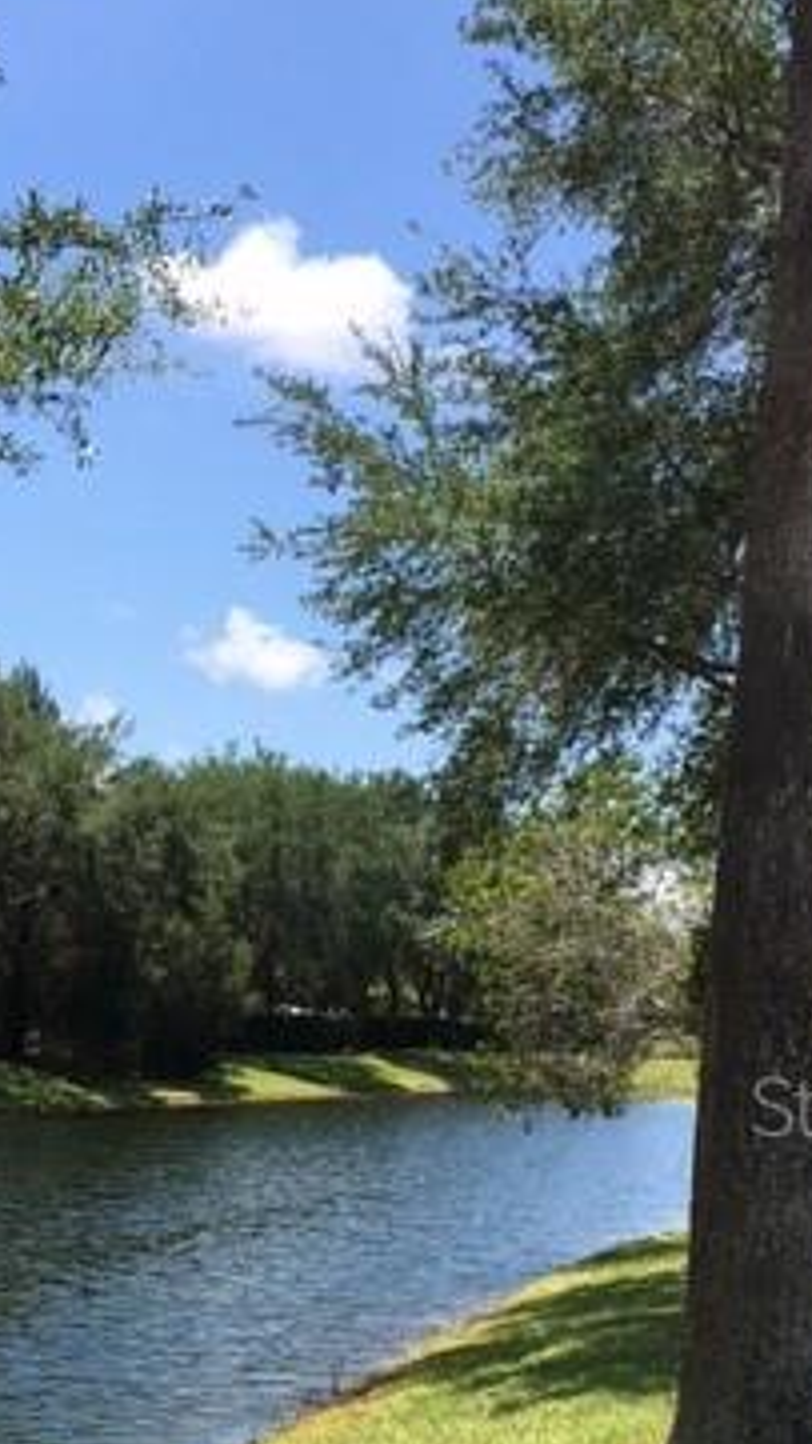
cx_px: 168
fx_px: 2144
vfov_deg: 36.3
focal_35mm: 56
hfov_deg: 21.2
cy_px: 1104
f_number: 2.2
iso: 25
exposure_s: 1/1241
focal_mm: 4.15
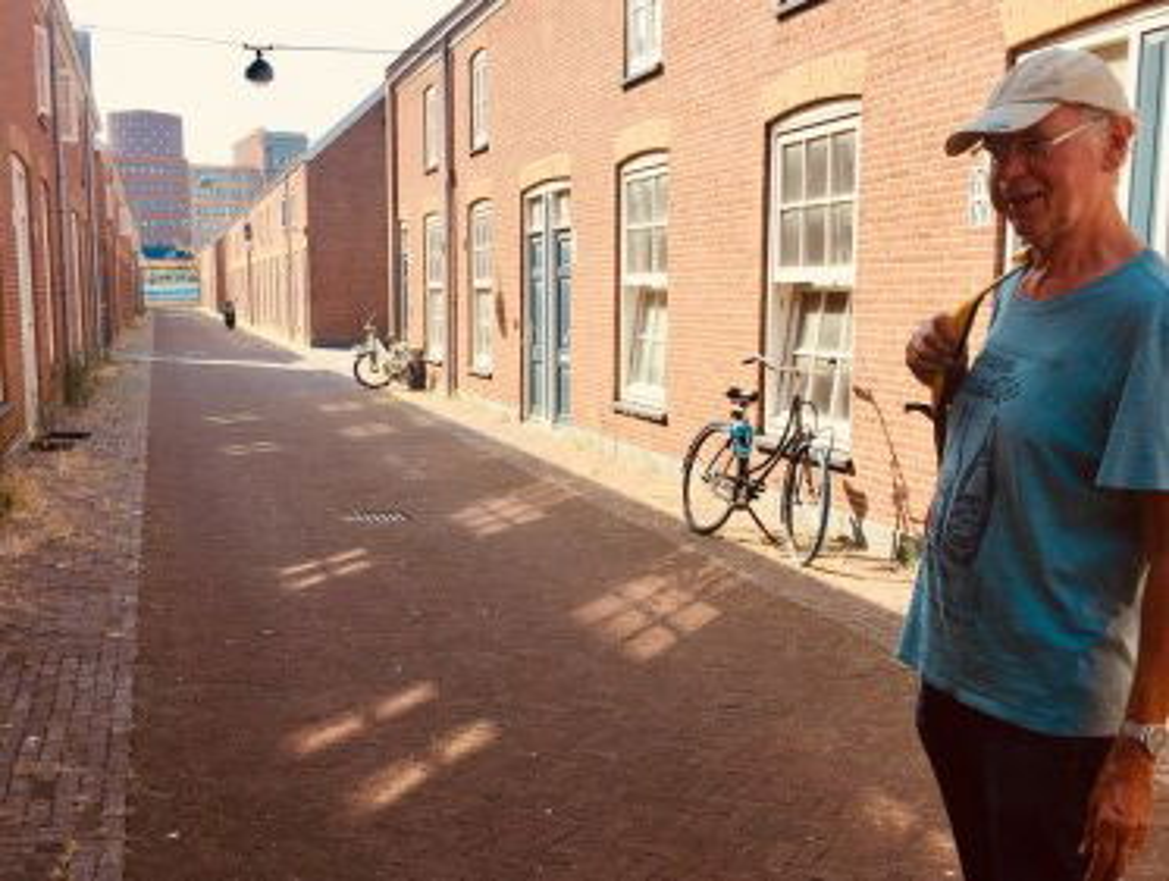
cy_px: 440
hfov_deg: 61.6
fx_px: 981
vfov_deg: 48.4
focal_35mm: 29
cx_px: 584
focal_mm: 4.15
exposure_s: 1/699
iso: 25
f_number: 2.2
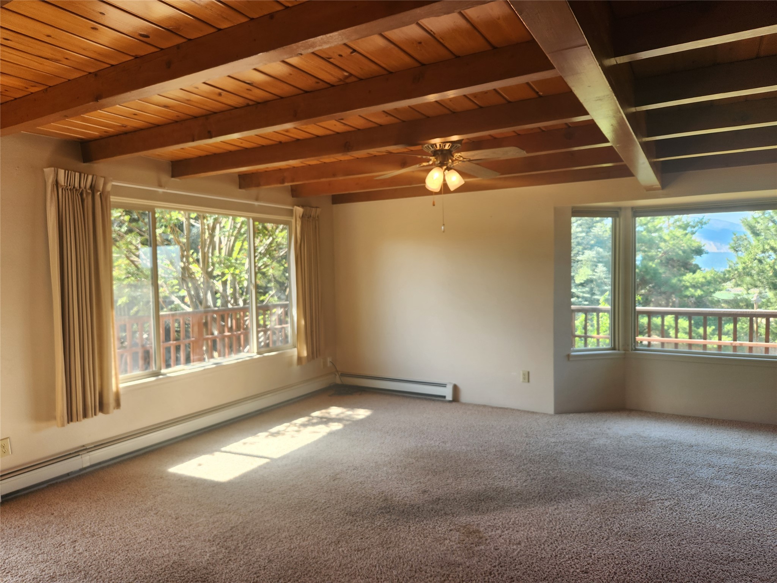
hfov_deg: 73.9
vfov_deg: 58.9
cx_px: 388
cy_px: 292
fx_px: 516
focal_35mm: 23
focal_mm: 5.4
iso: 40
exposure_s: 1/120
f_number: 1.8
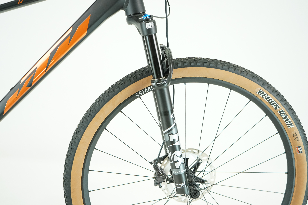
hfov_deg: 48.5
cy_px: 102
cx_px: 154
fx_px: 342
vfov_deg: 33.4
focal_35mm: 40
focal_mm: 40
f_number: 5
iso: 2500
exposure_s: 1/200
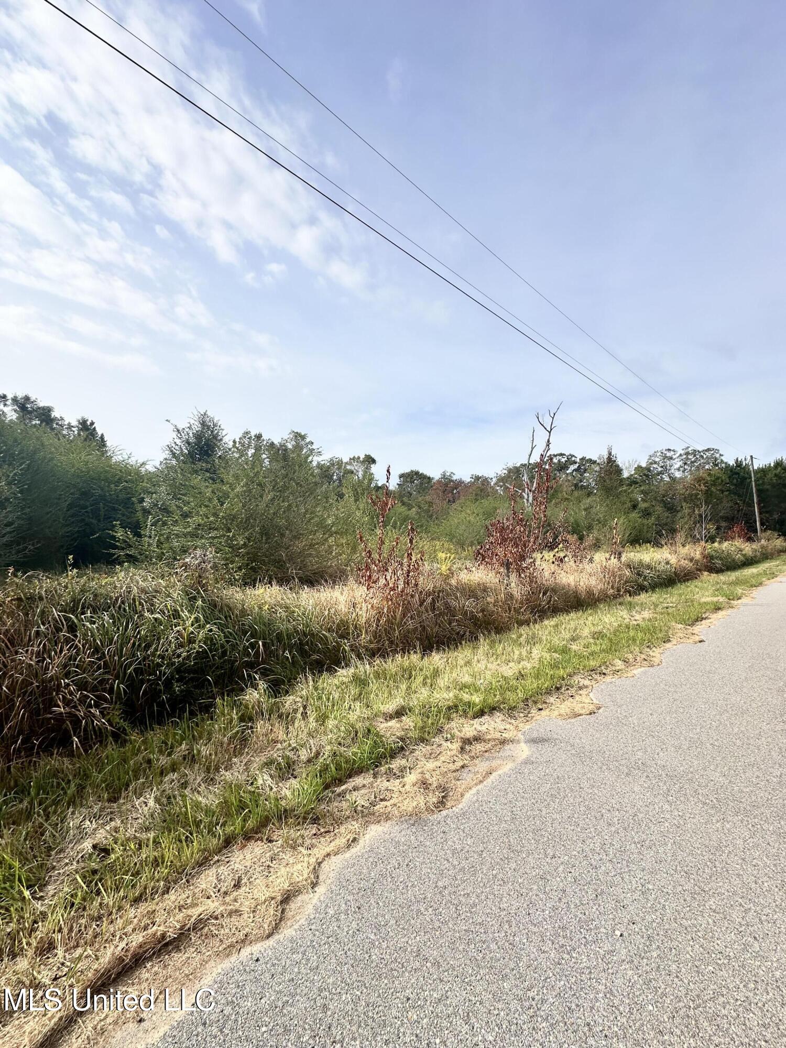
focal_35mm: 14
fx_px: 424
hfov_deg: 85.7
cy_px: 524
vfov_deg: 102.1
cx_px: 393
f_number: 2.2
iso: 50
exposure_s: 1/2564
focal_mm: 2.22
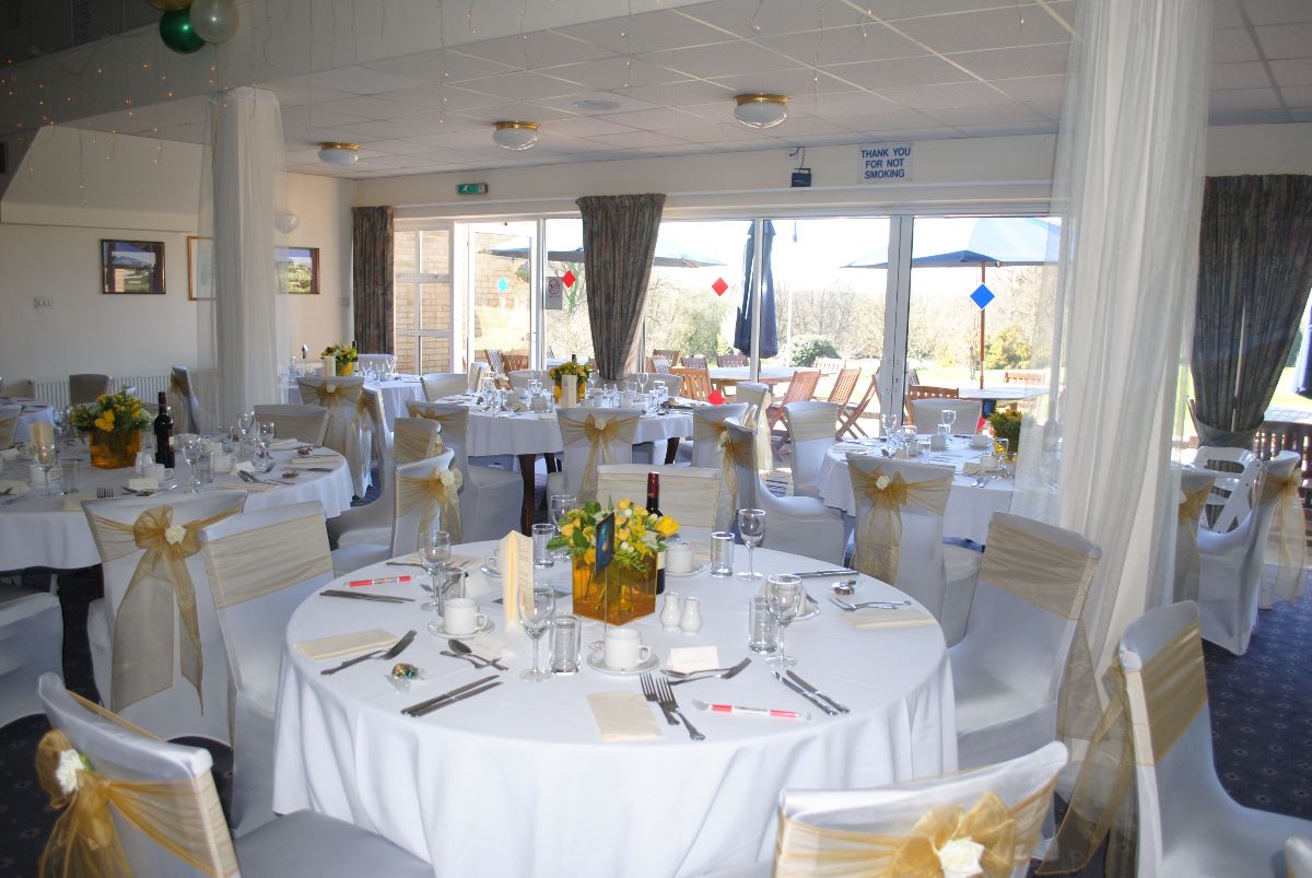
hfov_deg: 67.3
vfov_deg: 48.0
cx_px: 656
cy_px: 439
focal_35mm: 27
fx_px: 985
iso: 200
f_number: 3.5
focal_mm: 18
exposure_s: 1/60
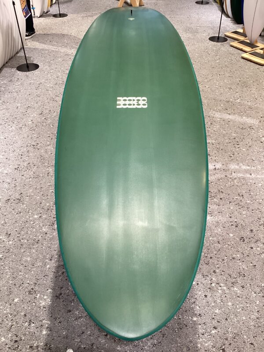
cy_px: 176
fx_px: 315
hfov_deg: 45.4
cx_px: 132
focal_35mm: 31
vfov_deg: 58.4
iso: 200
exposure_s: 1/60
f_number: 2.4
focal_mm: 3.3
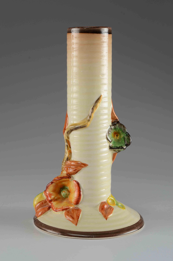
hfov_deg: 18.1
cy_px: 130
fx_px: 543
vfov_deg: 27.0
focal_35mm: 75
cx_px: 86
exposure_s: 1/80
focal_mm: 50
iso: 100
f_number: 14
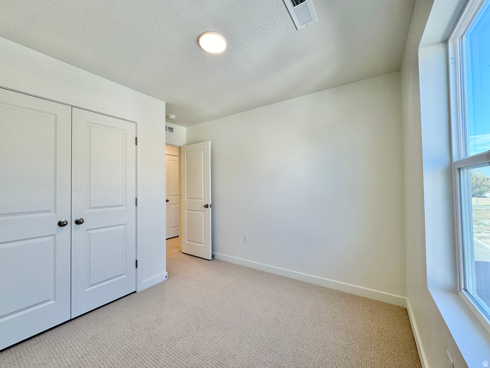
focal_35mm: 14
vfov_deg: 85.7
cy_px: 184
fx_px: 198
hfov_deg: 102.1
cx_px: 245
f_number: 2.2
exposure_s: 1/120
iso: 64
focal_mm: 2.22
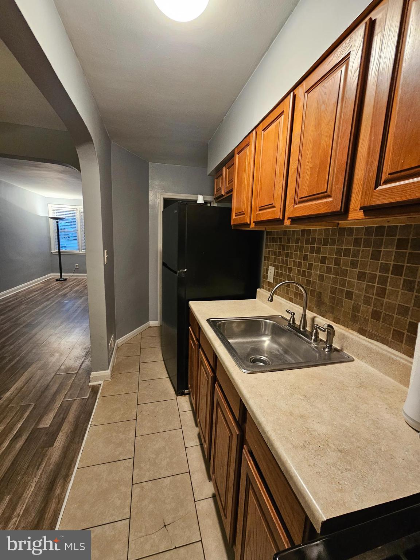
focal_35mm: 13
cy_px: 280
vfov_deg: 106.2
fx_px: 210
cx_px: 210
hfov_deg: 89.9
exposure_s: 1/30
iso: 320
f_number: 2.2
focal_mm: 2.2
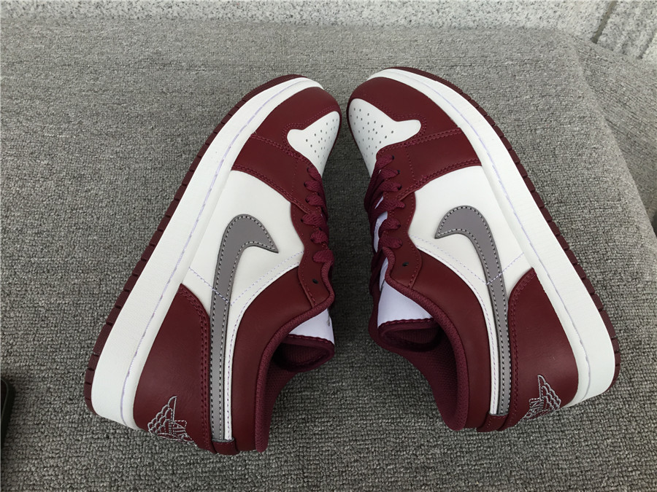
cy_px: 246
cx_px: 328
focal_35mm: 31
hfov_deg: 58.4
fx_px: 588
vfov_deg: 45.4
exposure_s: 1/100
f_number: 2.4
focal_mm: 3.3
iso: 25
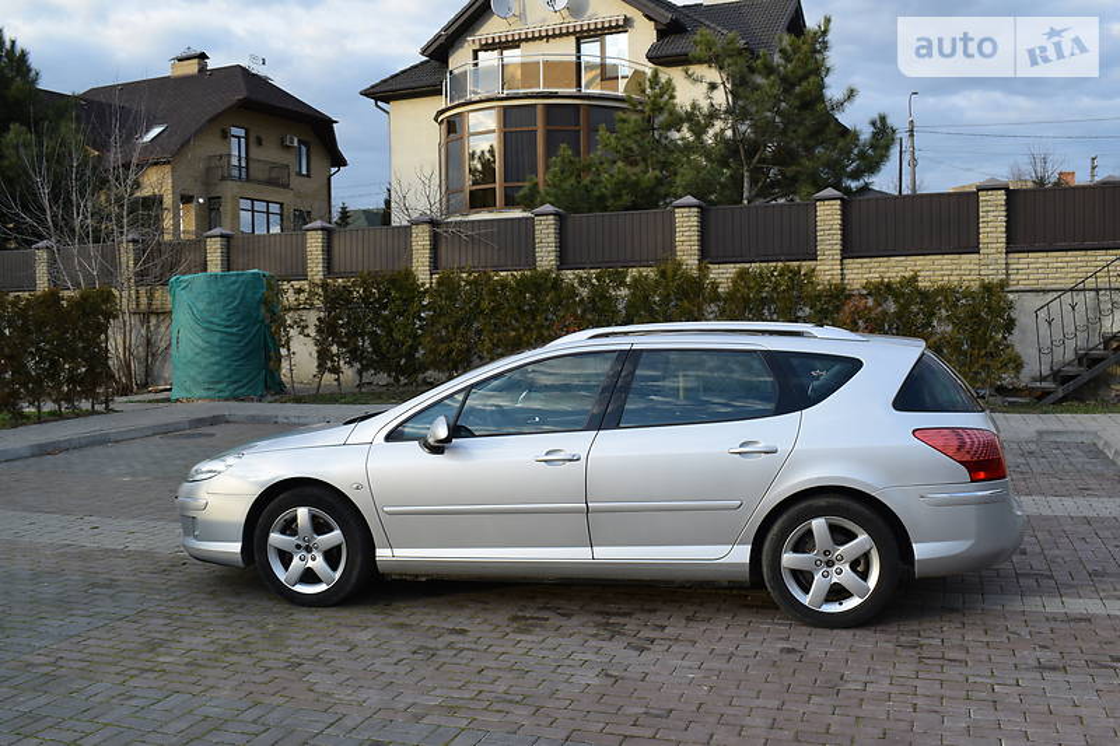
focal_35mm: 34
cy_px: 373
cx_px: 560
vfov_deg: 38.3
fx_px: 1073
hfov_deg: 55.1
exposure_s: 1/250
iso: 400
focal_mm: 23
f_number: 8
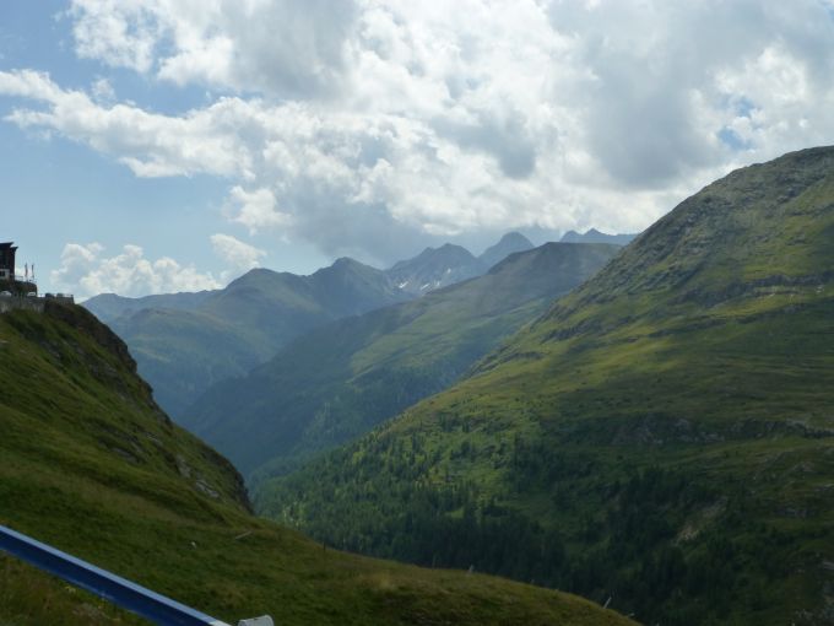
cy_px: 313
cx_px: 417
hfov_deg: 42.9
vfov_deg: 32.9
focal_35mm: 44
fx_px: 1060
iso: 160
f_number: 4.5
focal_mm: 7.9
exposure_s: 1/2000
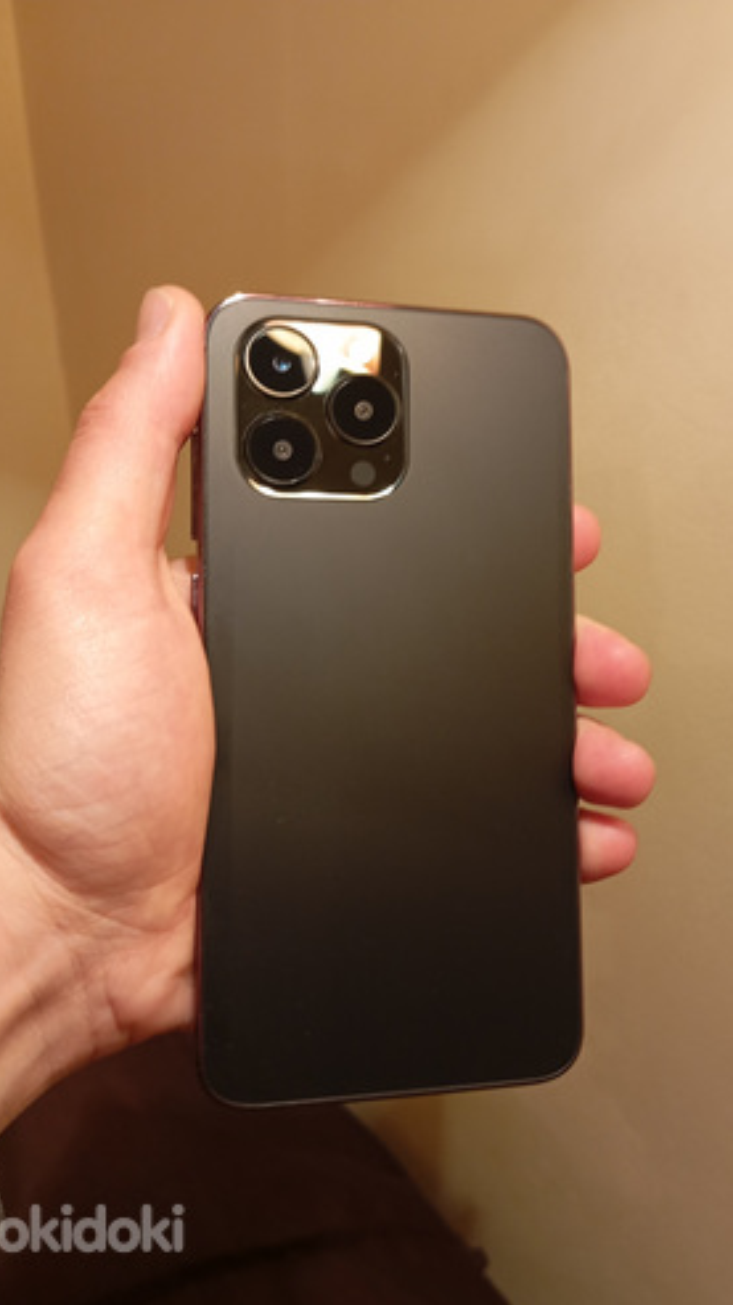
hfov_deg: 37.7
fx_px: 1072
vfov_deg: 62.6
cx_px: 419
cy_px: 659
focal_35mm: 31
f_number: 1.8
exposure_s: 1/33.3
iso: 788
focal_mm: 4.22
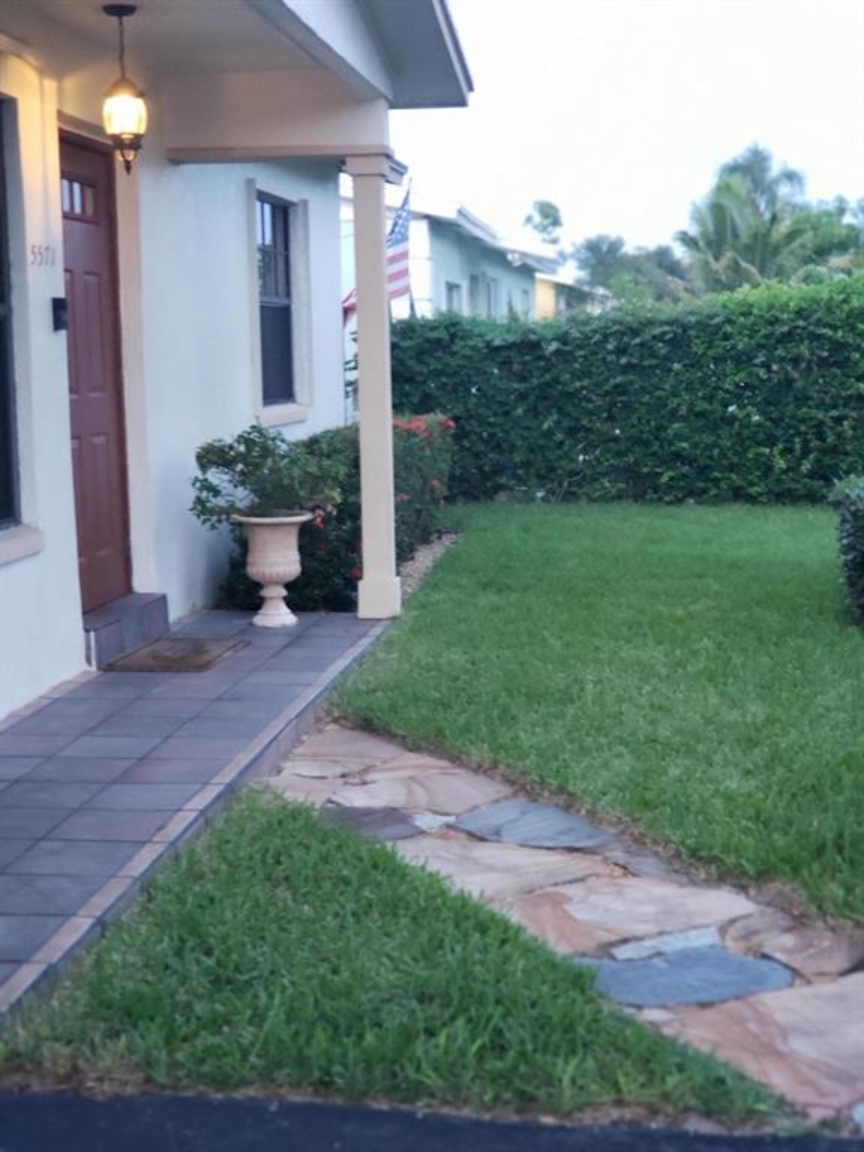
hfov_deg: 28.0
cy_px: 576
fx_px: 1731
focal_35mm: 52
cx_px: 432
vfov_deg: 36.8
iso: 500
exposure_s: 1/24
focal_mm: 6
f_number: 2.4
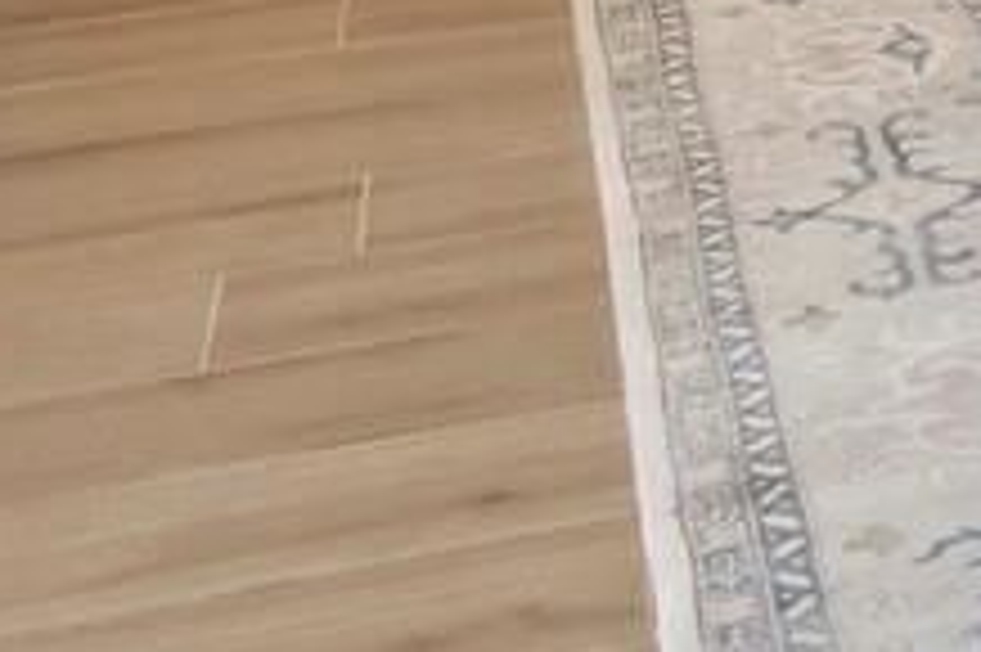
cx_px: 1917
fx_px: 2913
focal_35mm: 107
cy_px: -1025
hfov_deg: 15.5
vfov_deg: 10.5
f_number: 13
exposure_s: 1/2.5
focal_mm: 7
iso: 400
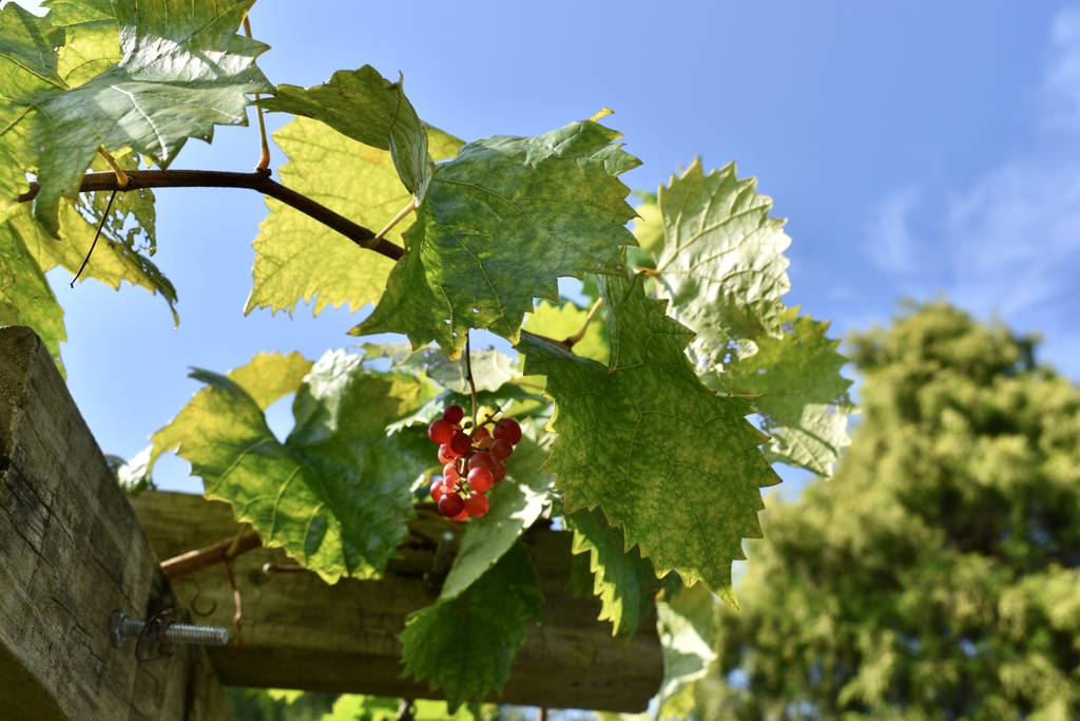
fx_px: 1305
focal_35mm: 44
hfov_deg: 45.0
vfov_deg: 30.9
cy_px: 360
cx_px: 540
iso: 200
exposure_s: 1/320
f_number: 9
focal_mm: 29
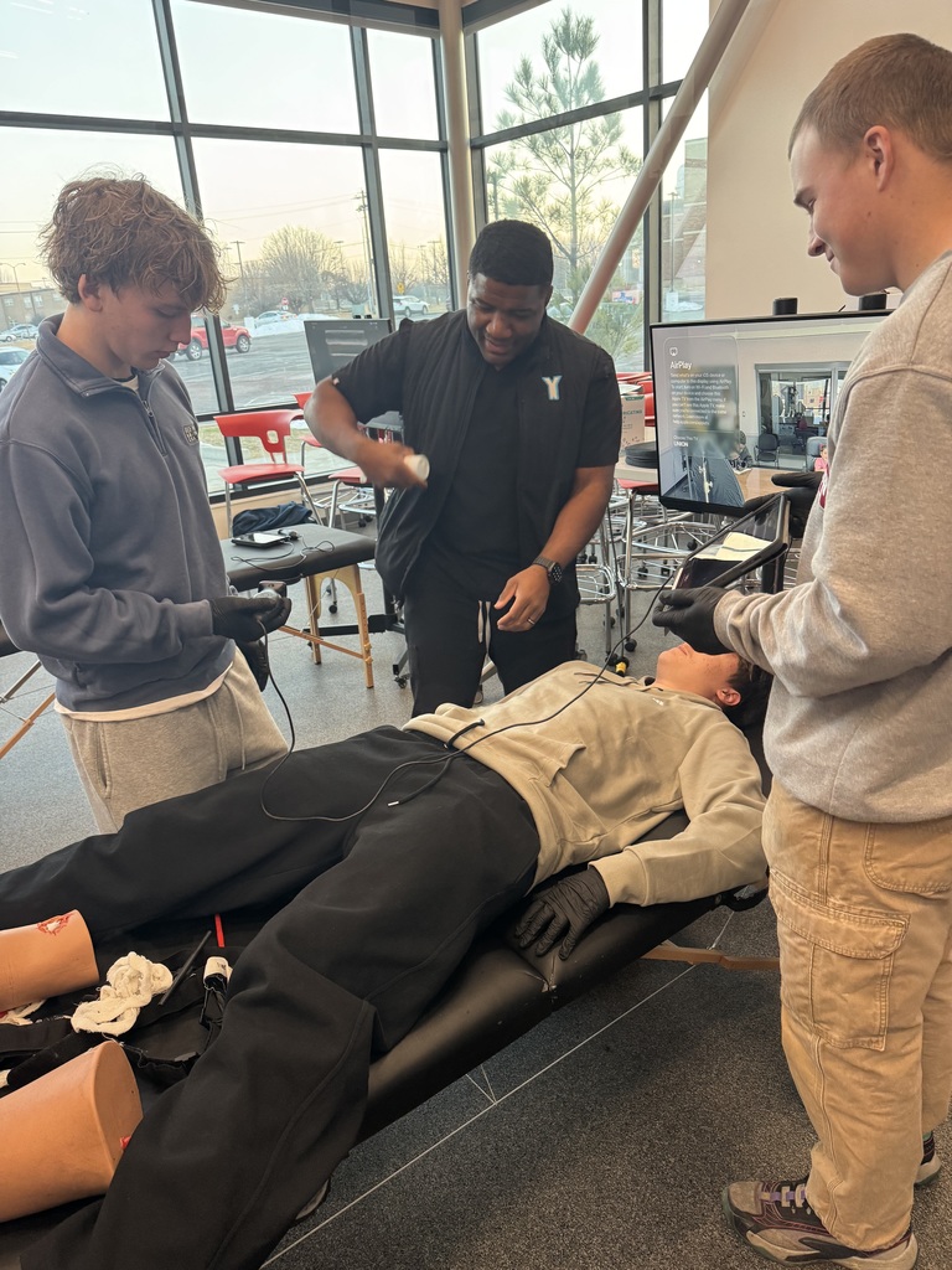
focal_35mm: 24
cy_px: 635
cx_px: 476
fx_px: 880
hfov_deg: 56.8
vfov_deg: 71.6
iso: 250
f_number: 1.78
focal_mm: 6.76
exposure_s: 1/60
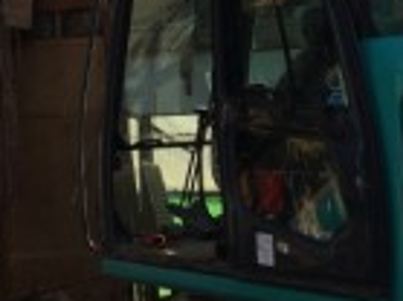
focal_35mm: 90
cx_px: 130
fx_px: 1047
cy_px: -132
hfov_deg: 21.7
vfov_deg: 15.3
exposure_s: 1/1603
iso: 25
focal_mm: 4.15
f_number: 2.2
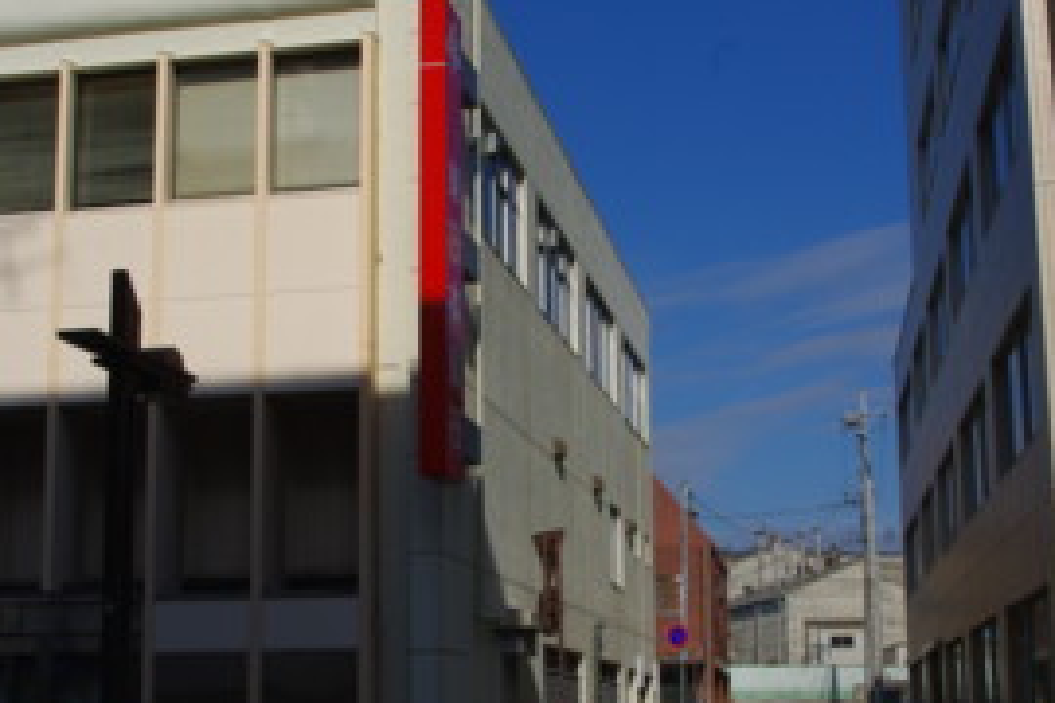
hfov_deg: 36.2
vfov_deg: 24.5
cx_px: 535
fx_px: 1612
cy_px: 441
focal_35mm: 55
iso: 100
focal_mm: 22
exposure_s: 1/250
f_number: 11
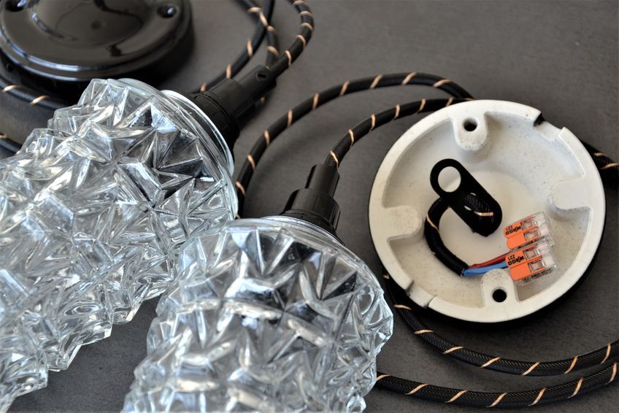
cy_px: 206
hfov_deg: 27.0
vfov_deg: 18.2
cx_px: 310
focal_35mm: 75
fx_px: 1290
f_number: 5.6
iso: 280
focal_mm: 50
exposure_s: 1/125
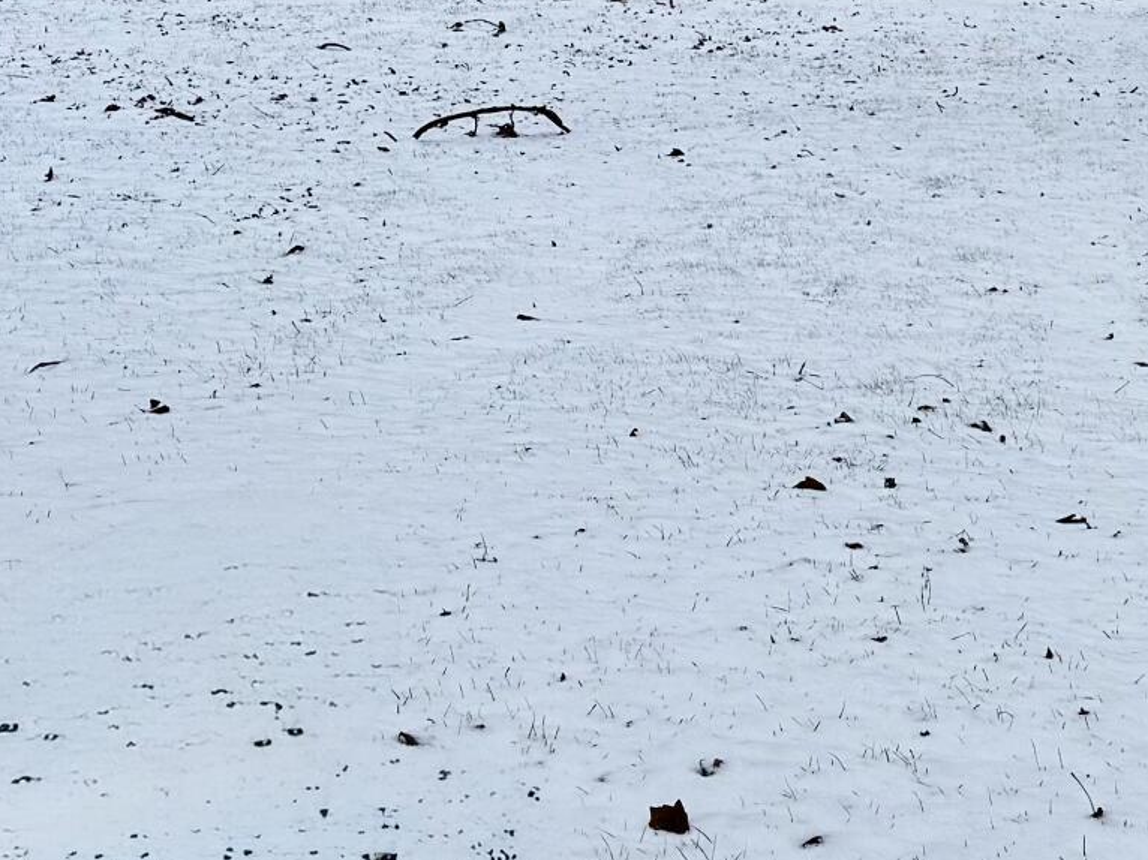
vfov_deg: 15.4
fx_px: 3116
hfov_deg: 20.4
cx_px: 1084
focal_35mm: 94
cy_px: -33
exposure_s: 1/1597
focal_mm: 6.76
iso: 80
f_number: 1.78
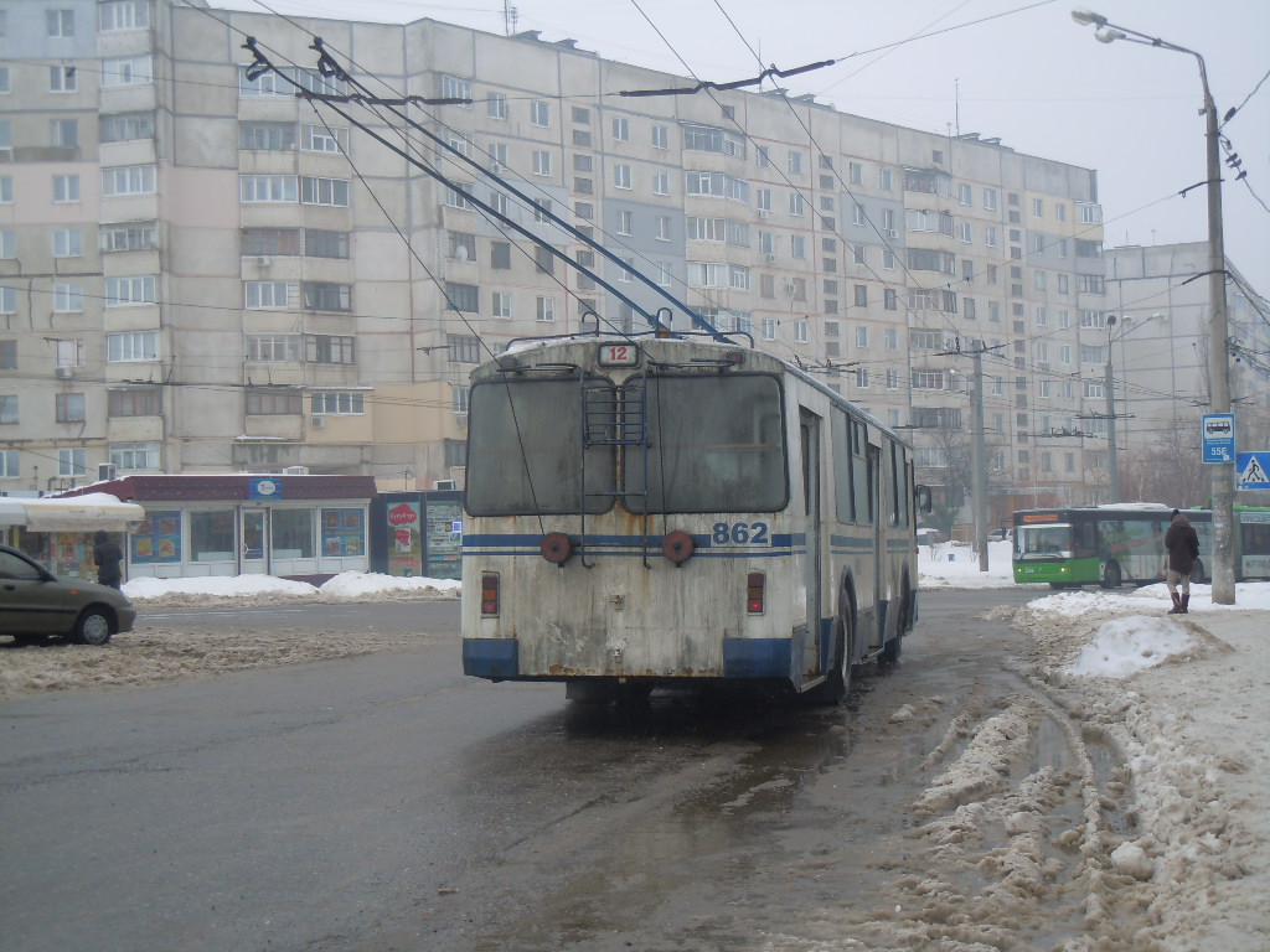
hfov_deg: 36.8
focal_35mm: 52
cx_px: 635
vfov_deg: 28.0
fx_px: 1908
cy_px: 476
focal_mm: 9.3
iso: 100
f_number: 3.9
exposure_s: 1/200
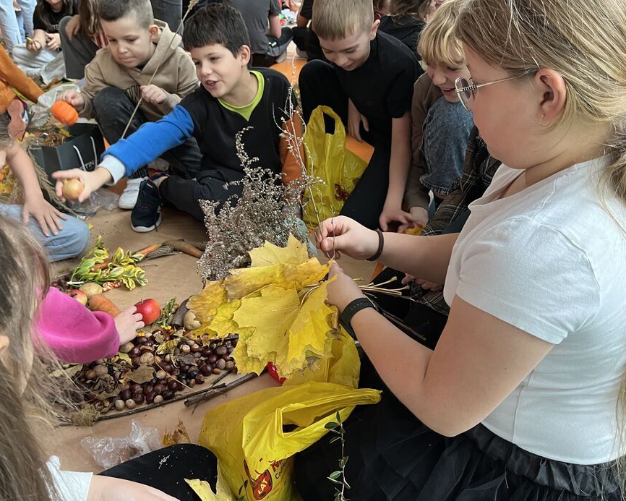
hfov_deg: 58.8
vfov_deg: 48.5
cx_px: 304
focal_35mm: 30
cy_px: 232
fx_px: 556
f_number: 1.6
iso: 250
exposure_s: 1/50
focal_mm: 5.1
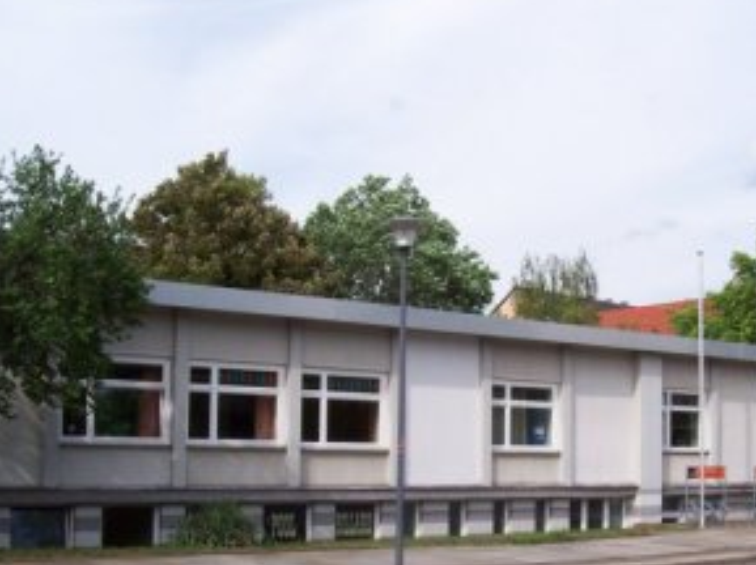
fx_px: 1200
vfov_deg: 26.3
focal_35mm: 55
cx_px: 498
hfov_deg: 34.7
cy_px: 379
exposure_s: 1/397
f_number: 5.1
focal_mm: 5.6
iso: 80
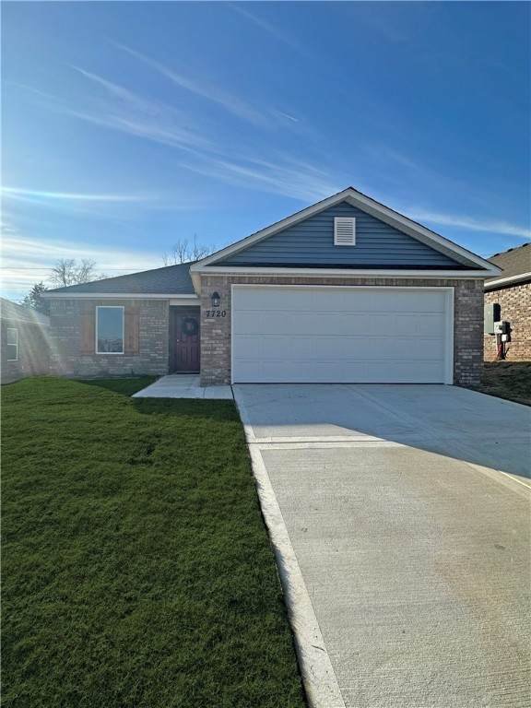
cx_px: 266
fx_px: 286
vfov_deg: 102.1
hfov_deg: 85.7
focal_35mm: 14
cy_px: 354
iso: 50
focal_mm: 2.22
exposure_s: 1/2300
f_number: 2.2
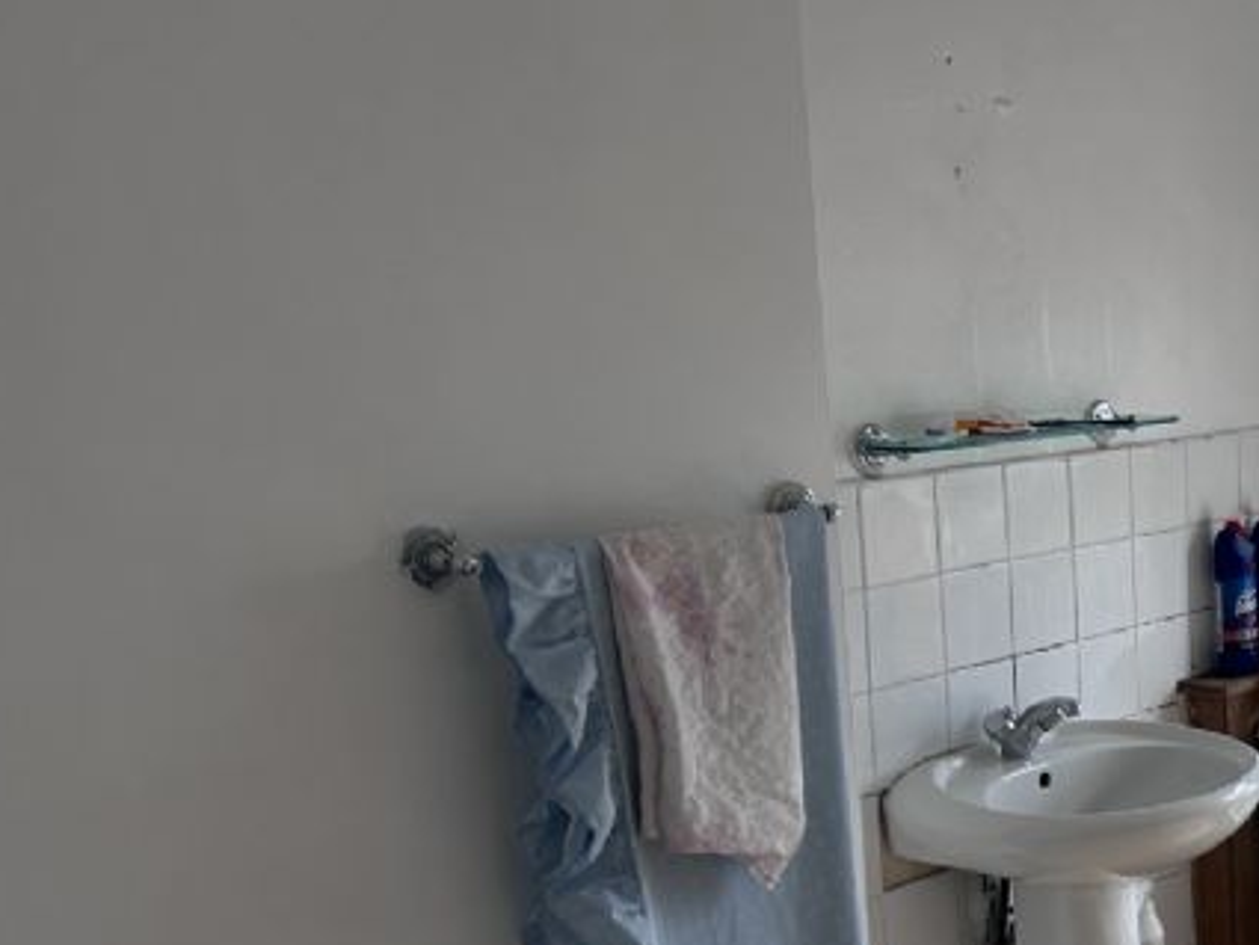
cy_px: 709
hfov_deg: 32.3
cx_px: 1244
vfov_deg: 26.2
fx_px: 2001
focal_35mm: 55
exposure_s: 1/121
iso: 100
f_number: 1.5
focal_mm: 5.7
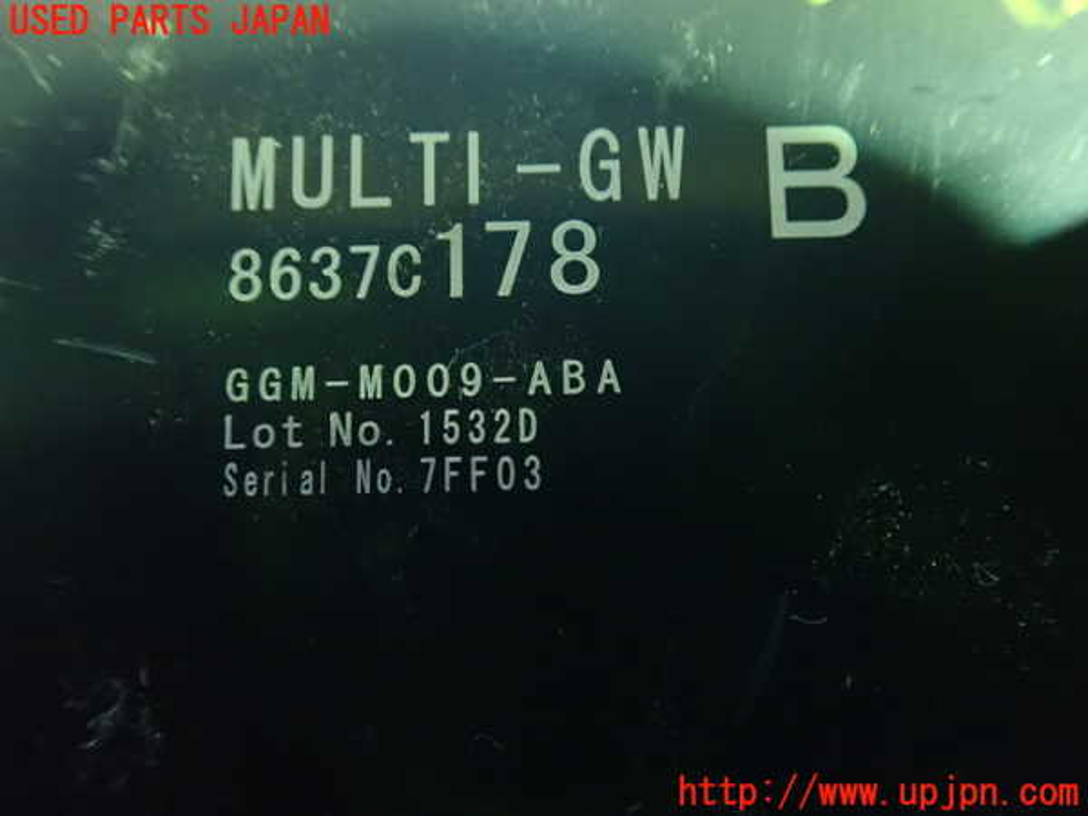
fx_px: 943
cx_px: 544
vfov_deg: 46.8
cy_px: 408
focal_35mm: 30
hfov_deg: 60.0
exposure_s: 1/8
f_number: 2.3
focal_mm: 5.5
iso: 1600
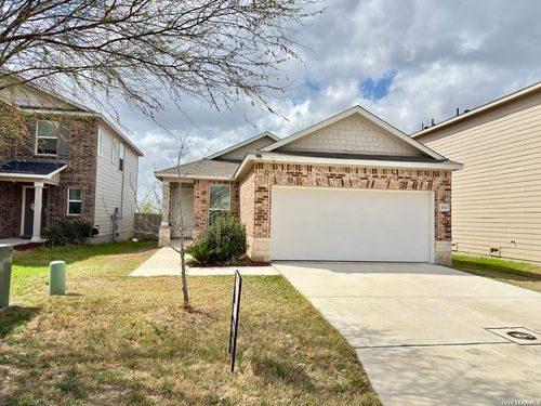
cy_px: 203
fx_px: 375
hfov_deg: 71.6
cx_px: 270
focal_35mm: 24
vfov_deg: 56.8
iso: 80
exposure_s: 1/3226
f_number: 1.78
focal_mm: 6.76
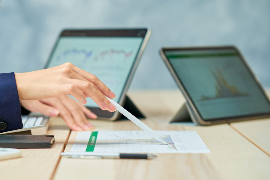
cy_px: 90
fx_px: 638
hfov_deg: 23.9
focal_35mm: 85
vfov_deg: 16.1
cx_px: 135
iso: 400
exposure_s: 1/160
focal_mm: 85
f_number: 2.5
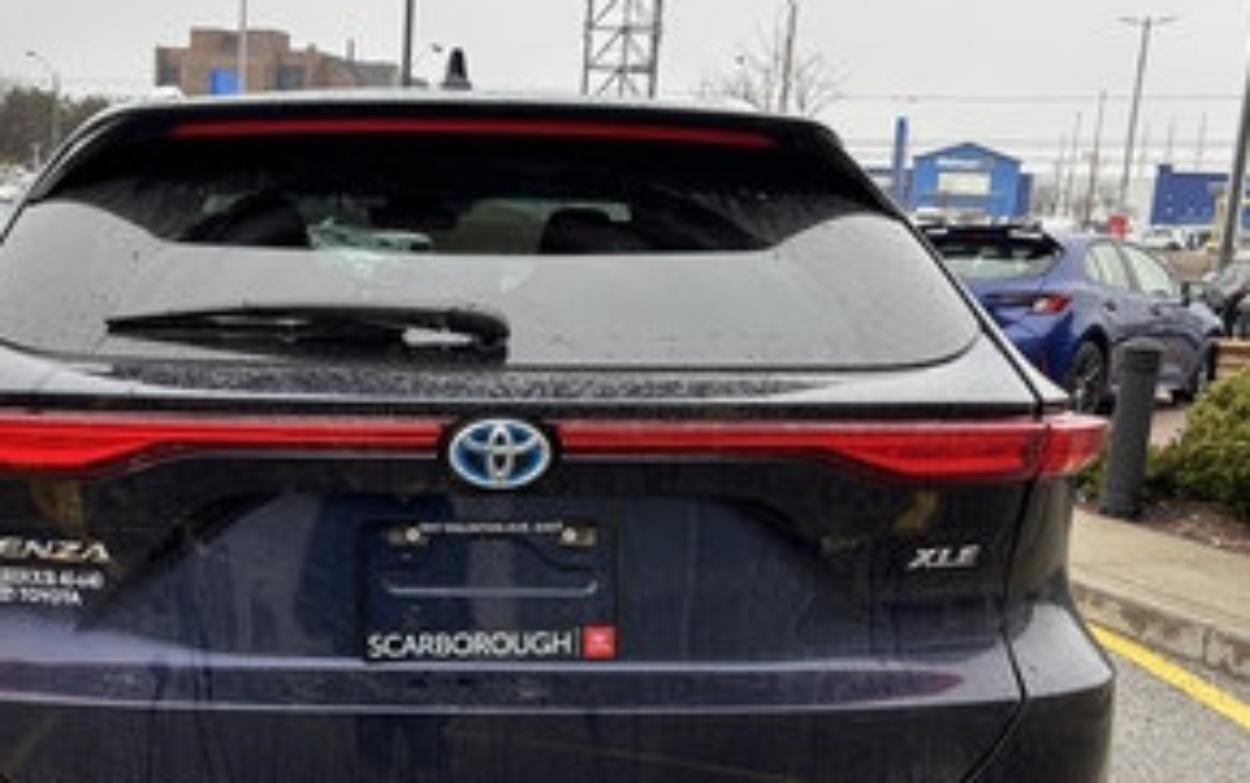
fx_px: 1363
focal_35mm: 40
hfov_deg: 48.6
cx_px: 446
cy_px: 552
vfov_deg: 31.7
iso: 40
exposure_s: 1/165
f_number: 1.6
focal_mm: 5.96
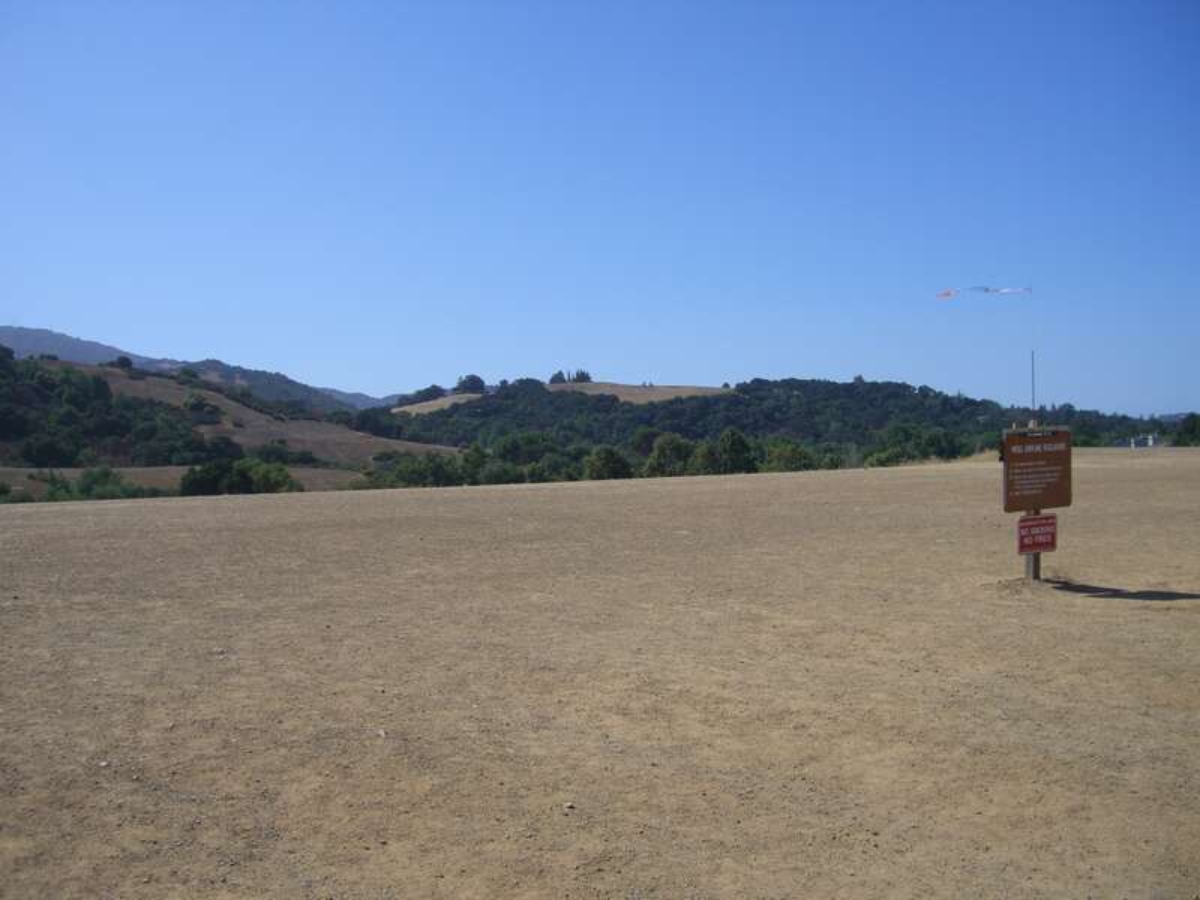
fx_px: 1317
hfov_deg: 49.0
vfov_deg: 37.7
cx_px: 600
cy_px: 450
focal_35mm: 38
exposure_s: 1/400
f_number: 5.6
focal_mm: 7.9
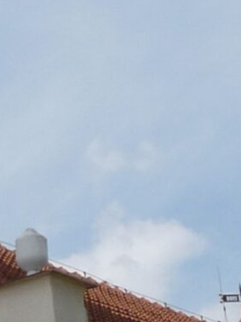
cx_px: -101
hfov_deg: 8.0
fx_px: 1701
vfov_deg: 10.8
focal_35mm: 183
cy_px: 60
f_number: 6.3
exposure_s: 1/500
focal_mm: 4.8
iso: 100
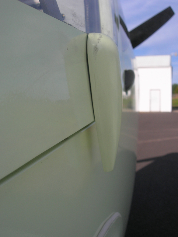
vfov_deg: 47.8
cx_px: 89
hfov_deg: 36.8
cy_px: 117
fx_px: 267
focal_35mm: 39
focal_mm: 7.8
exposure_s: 1/746
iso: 64
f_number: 4.8
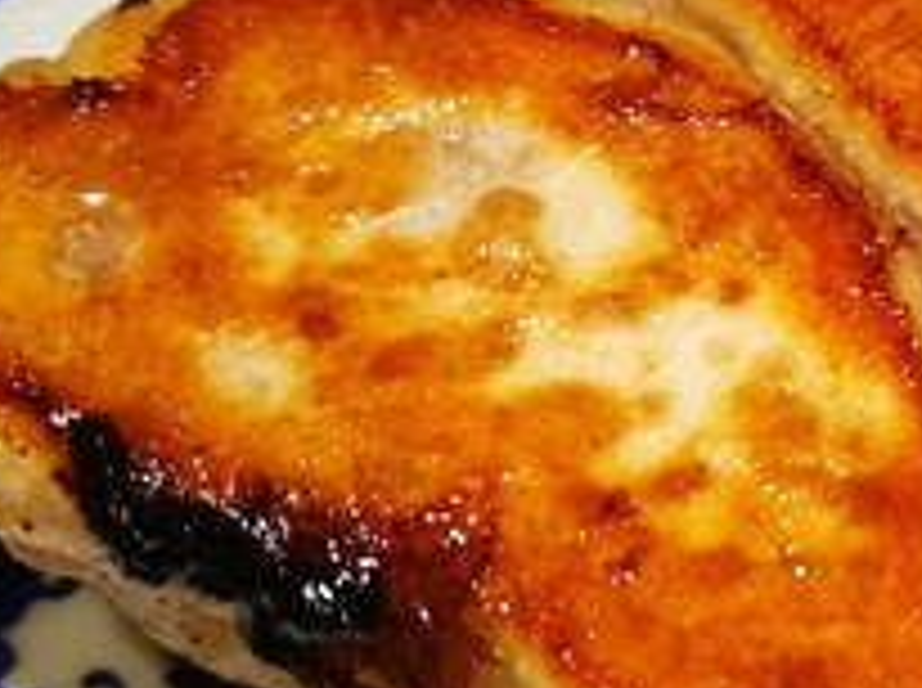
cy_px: 306
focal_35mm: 95
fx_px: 2526
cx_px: 1187
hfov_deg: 19.2
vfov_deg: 15.5
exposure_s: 1/50
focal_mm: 4.5
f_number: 4
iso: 125
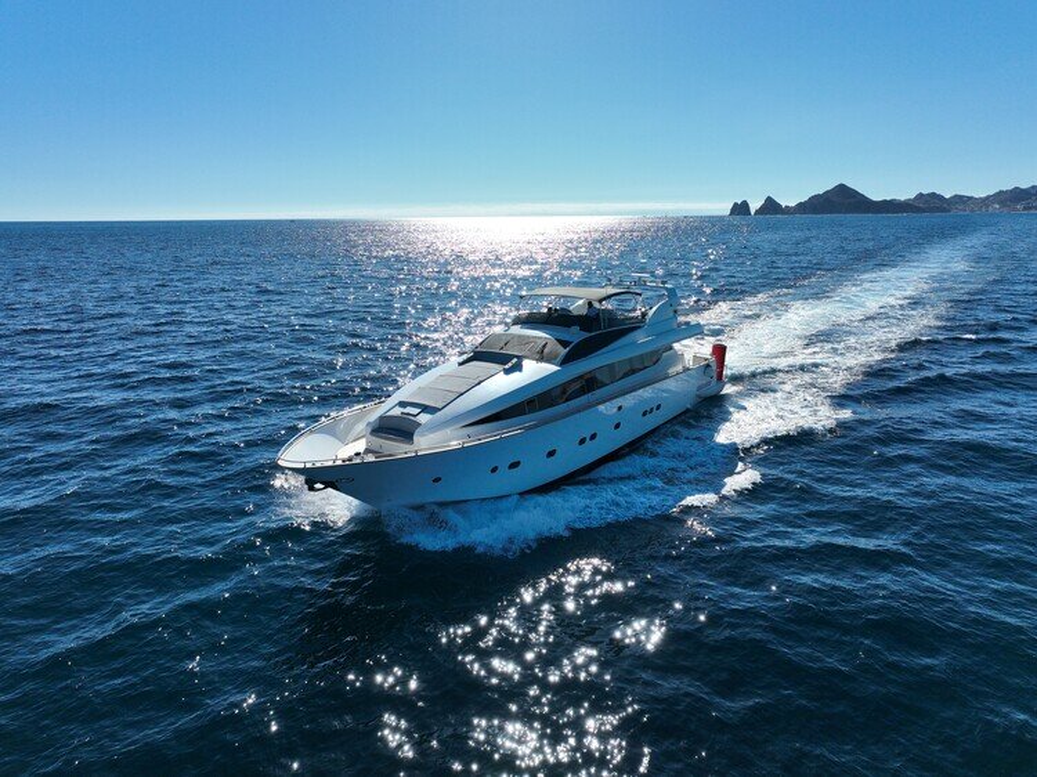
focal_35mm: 24
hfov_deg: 71.6
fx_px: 719
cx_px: 518
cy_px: 388
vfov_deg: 56.8
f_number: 2.8
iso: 210
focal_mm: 12.29
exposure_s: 1/5000
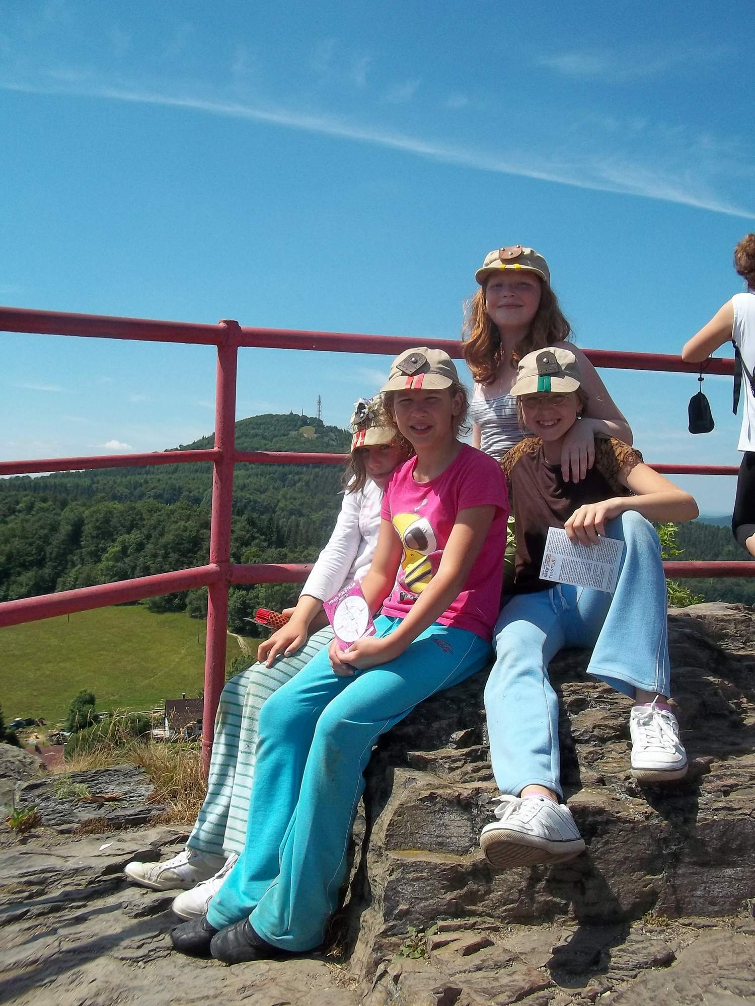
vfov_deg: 56.8
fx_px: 931
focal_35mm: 32
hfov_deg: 44.2
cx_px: 378
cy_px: 503
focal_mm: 5.7
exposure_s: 1/500
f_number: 5.5
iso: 80
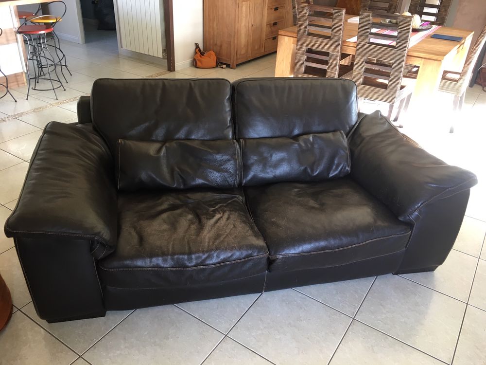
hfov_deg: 61.7
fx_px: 407
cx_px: 243
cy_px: 182
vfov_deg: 48.2
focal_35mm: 29
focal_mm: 4.15
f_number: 2.2
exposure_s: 1/33
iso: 100
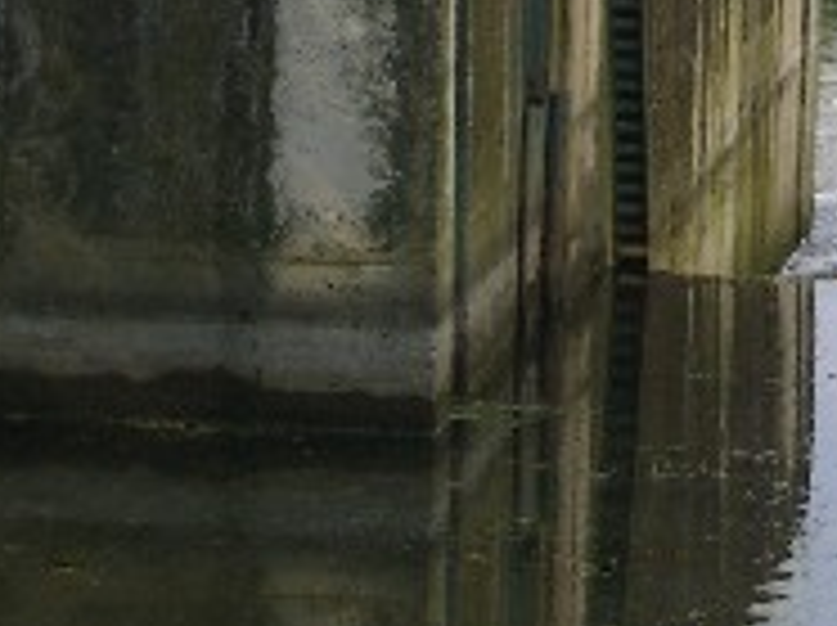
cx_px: 1280
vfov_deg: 4.1
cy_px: -268
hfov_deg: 5.5
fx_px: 8645
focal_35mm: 358
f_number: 5.1
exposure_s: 1/160
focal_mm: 23.7
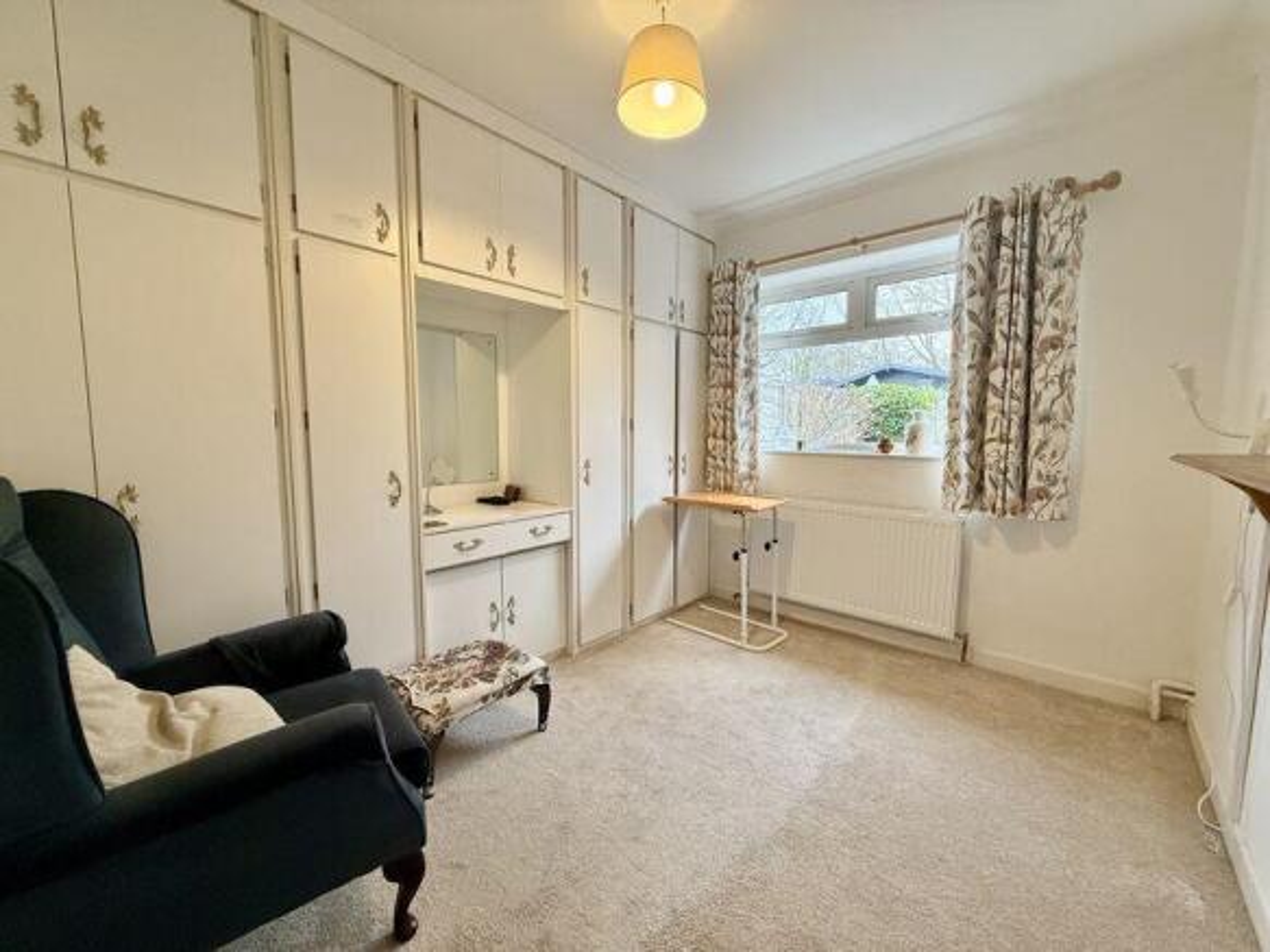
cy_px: 476
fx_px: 514
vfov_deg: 85.7
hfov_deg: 102.1
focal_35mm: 14
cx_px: 635
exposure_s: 1/100
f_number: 2.2
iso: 200
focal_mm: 2.22
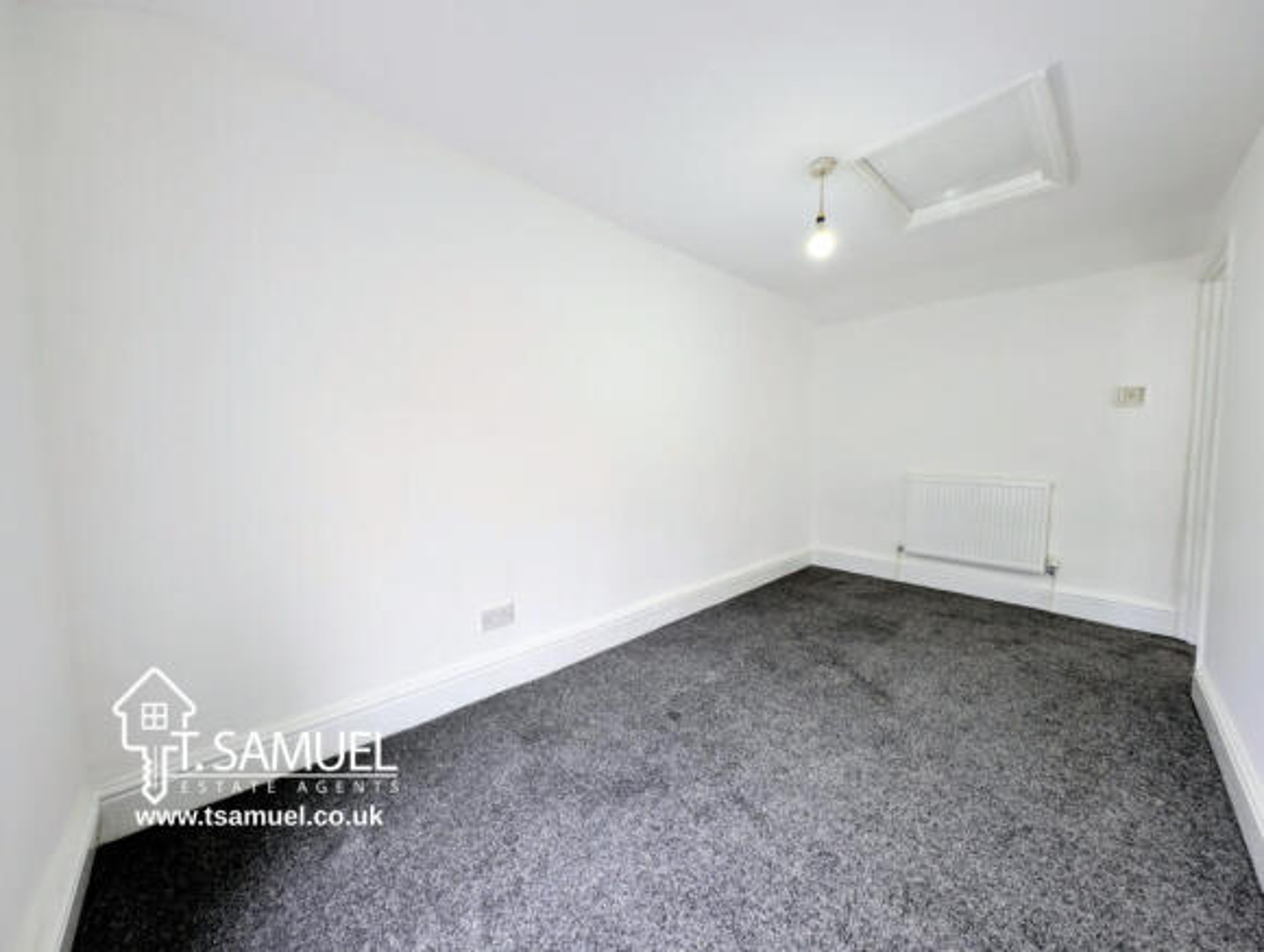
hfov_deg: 110.4
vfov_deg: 94.7
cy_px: 476
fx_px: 439
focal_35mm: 12
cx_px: 632
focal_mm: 2.23
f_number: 1.95
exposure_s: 1/15
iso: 79
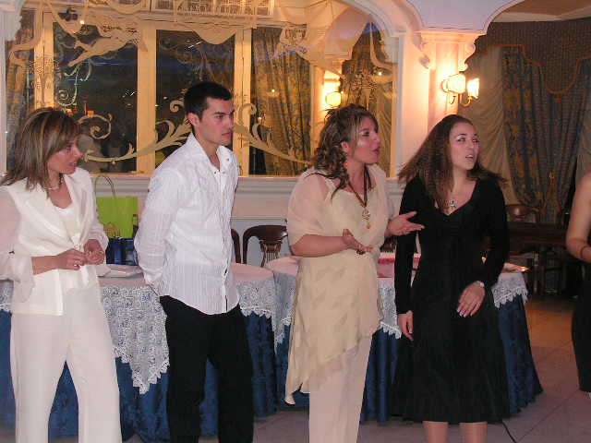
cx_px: 296
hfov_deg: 33.8
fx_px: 973
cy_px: 222
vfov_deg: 25.7
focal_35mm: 57
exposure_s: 1/60
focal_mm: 9.6
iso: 200
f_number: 3.3
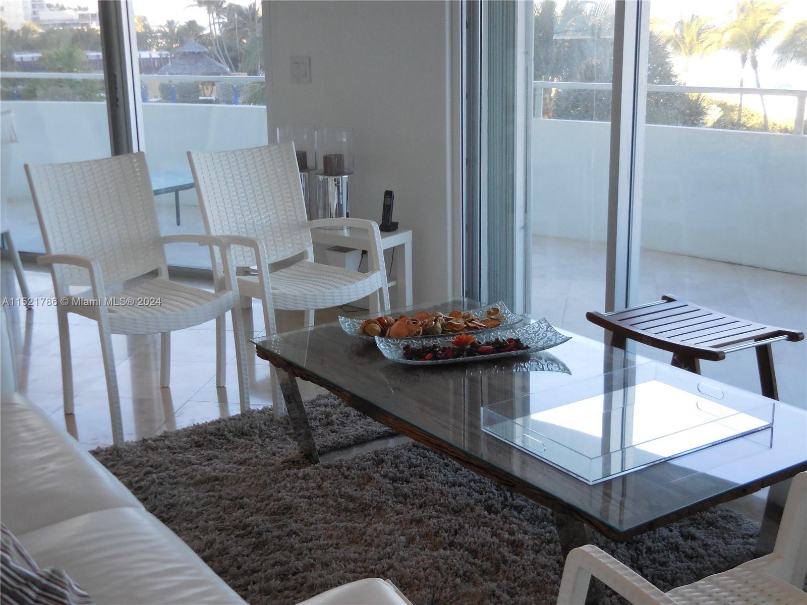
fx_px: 1049
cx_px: 404
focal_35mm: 45
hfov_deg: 42.1
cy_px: 302
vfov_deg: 32.2
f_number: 4.2
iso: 360
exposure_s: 1/250
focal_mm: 8.1
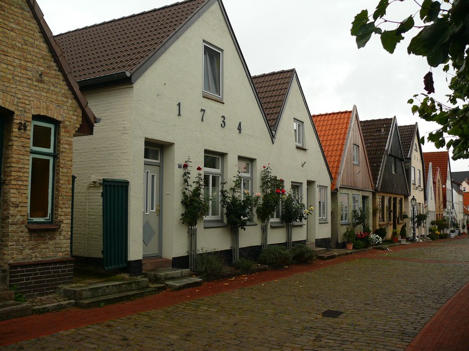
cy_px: 176
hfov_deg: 52.6
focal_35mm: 35
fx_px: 474
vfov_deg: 40.7
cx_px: 234
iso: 100
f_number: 3.2
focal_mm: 7.4
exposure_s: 1/100
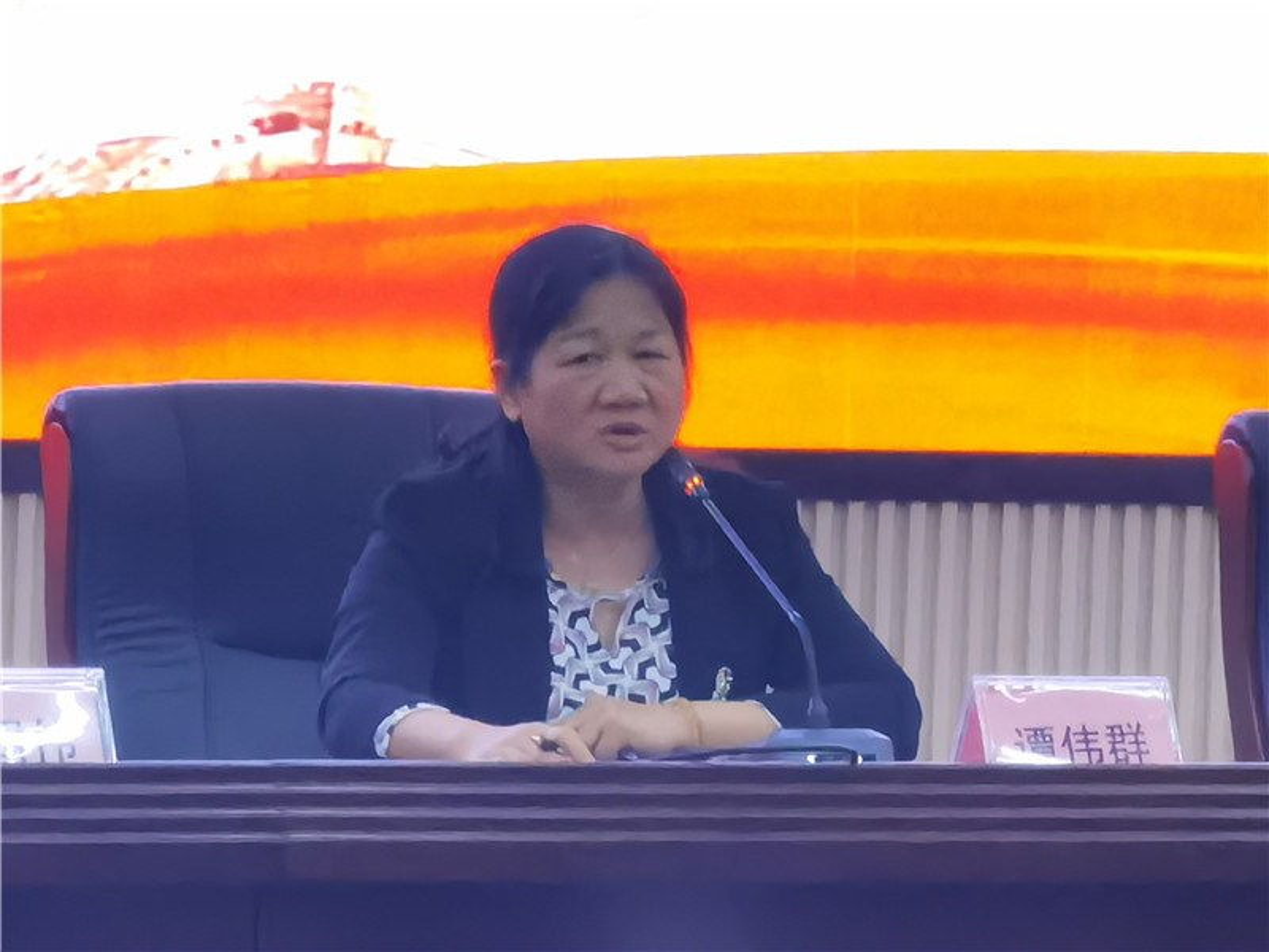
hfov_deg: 5.1
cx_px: 634
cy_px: 476
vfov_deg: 3.8
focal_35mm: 389
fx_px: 14260
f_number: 3.4
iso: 500
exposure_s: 1/60
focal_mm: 14.46
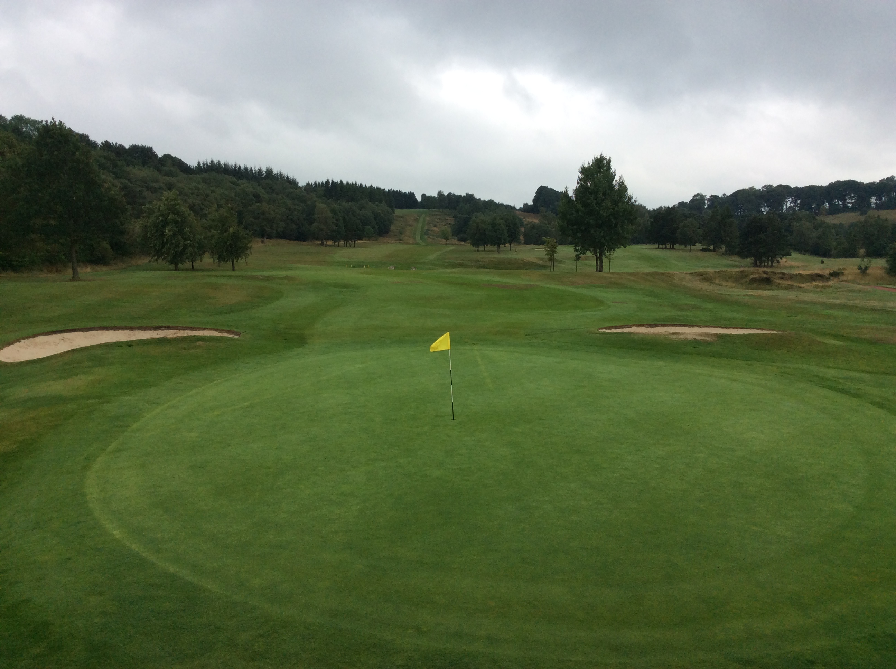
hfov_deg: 56.9
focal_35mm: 32
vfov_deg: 44.1
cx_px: 448
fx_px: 827
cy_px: 334
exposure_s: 1/240
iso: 32
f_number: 2.4
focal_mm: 3.3
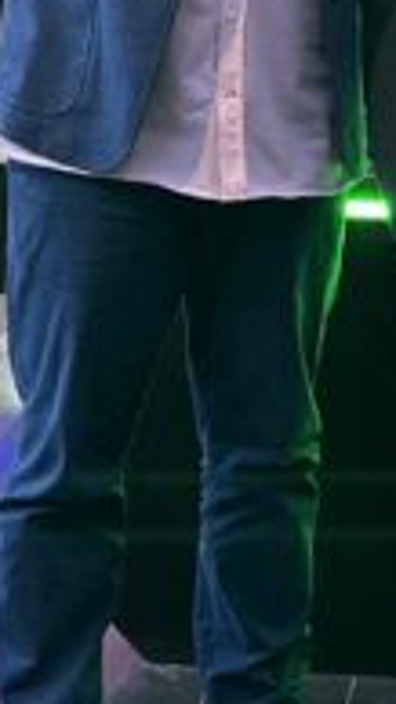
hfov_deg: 9.6
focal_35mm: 125
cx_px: 436
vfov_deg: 16.6
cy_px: -83
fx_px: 2335
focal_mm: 6.86
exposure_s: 1/59
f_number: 1.78
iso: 400
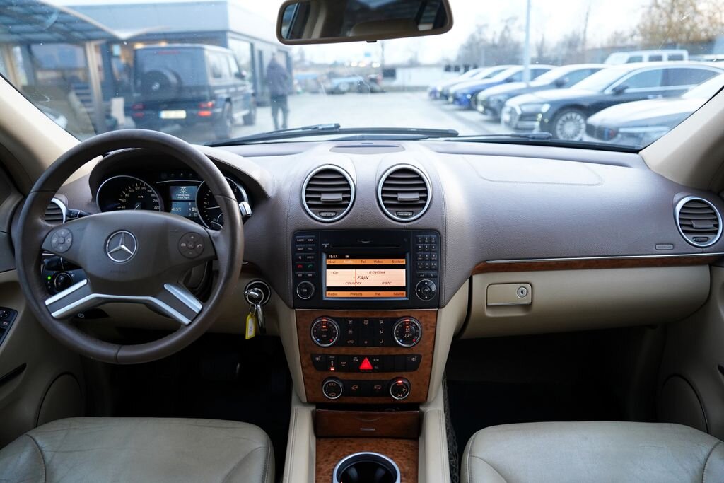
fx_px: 483
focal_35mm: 24
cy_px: 242
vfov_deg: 53.1
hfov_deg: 73.7
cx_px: 362
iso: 2500
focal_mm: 24
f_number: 2.8
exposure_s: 1/160
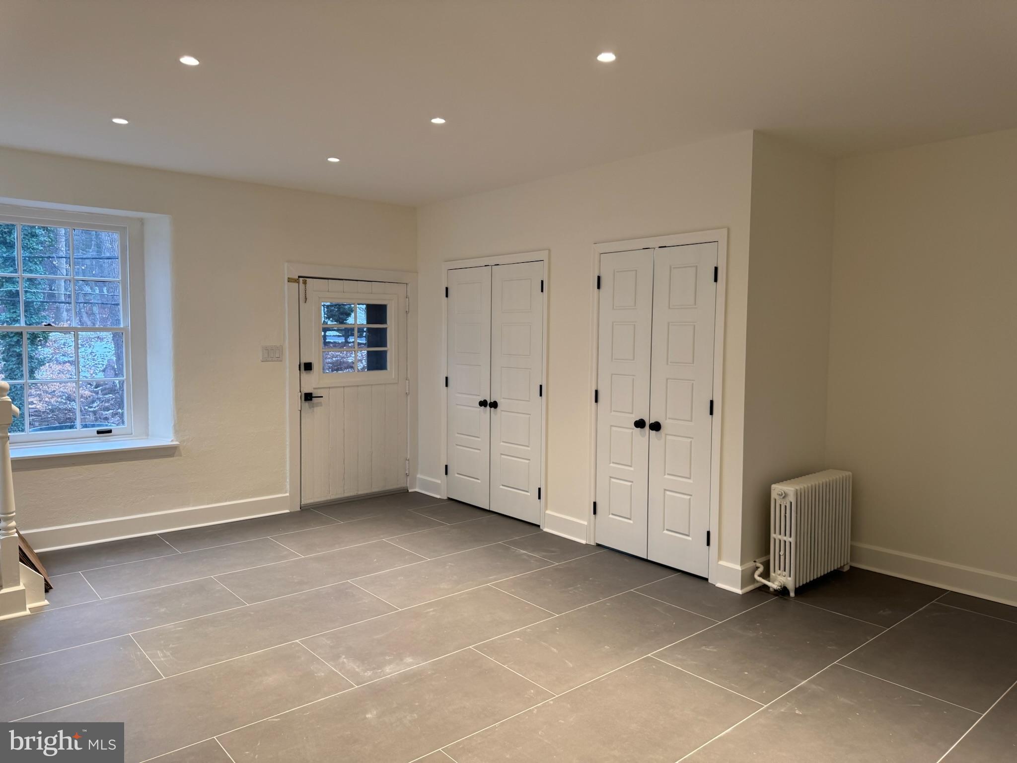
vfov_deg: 56.8
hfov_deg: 71.6
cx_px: 508
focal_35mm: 24
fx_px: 705
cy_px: 382
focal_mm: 6.76
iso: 125
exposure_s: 1/60
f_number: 1.78
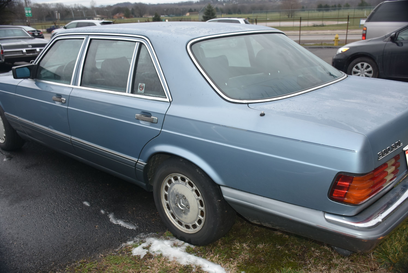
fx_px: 374
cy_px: 136
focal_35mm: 33
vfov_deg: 40.0
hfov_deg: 57.2
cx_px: 204
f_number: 3.5
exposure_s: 1/125
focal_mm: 22
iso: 360
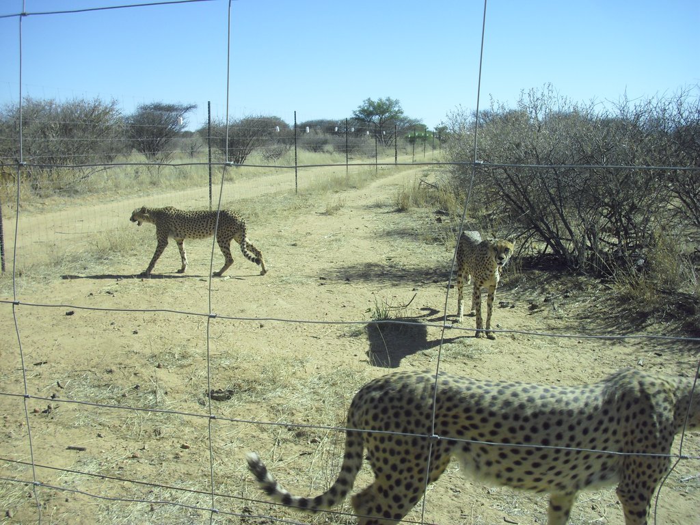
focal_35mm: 38
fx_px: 768
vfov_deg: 37.7
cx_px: 350
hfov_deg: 49.0
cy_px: 262
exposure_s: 1/200
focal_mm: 6.2
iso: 100
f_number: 8
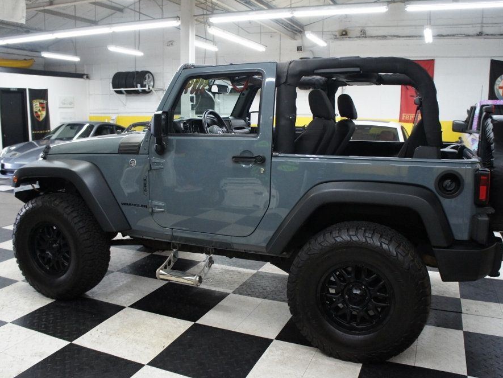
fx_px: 436
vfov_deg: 46.8
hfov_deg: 60.0
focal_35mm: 30
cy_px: 189
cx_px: 254
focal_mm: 18
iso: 1600
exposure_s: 1/100
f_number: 3.5
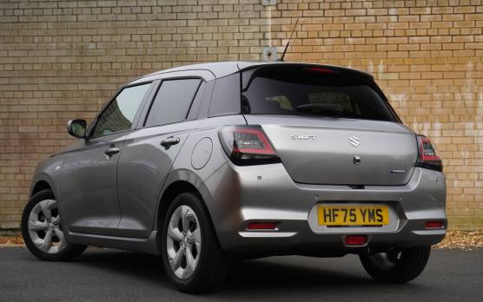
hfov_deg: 29.9
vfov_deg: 19.0
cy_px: 158
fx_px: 903
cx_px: 249
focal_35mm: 69
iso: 160
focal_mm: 39
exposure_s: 1/160
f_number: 5.6
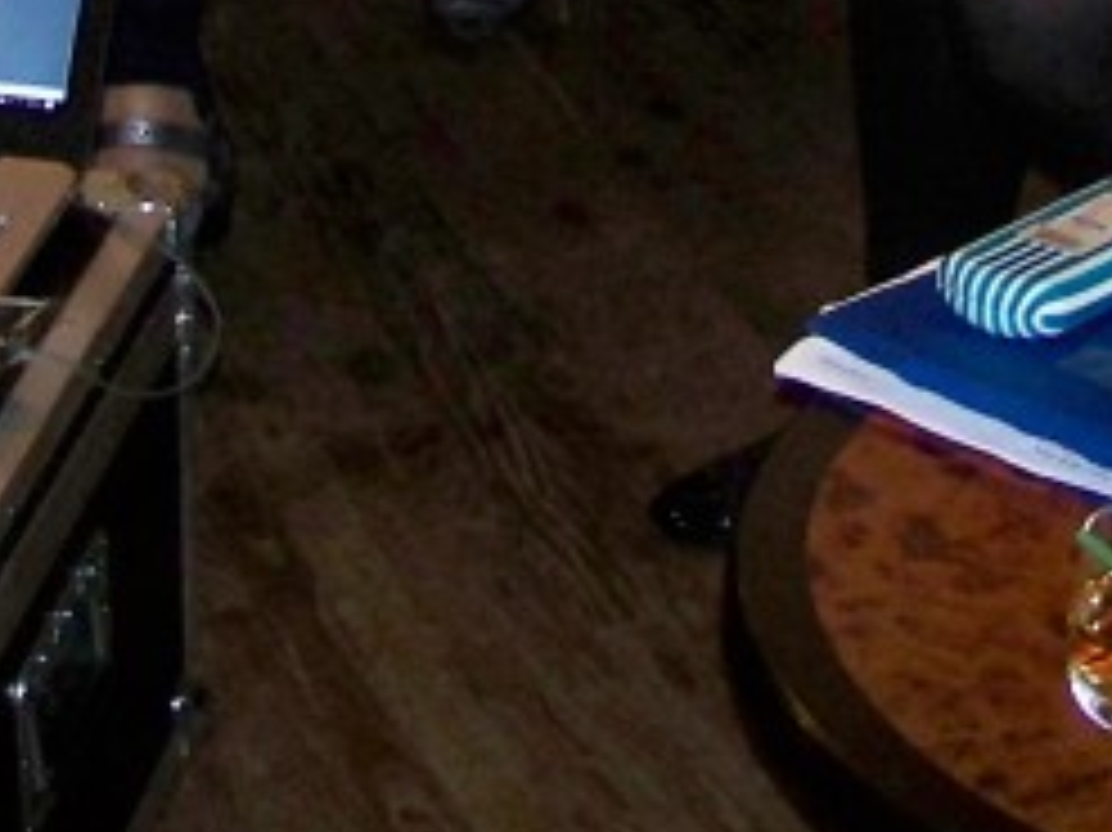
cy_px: -432
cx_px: 630
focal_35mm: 137
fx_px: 4399
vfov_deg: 10.4
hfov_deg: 14.4
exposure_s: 1/30
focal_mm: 5.85
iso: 200
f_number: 2.8
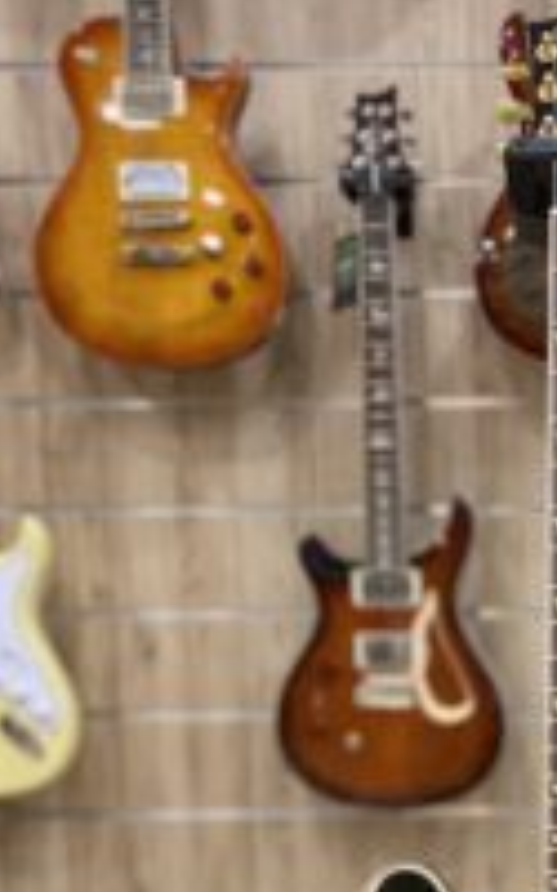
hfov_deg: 22.4
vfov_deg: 34.3
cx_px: 593
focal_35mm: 55
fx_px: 1336
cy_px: 843
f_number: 1.8
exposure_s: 1/50
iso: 125
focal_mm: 4.25
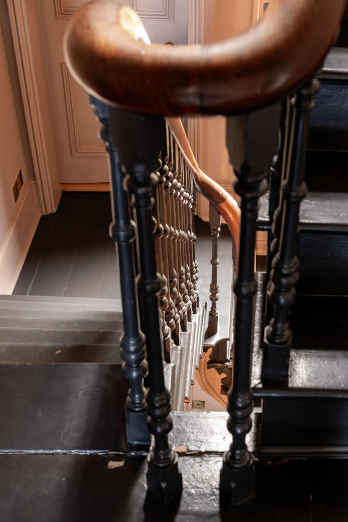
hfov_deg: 30.5
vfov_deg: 44.5
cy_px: 261
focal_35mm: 44
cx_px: 174
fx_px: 638
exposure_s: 1/2.5
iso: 320
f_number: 5.6
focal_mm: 44
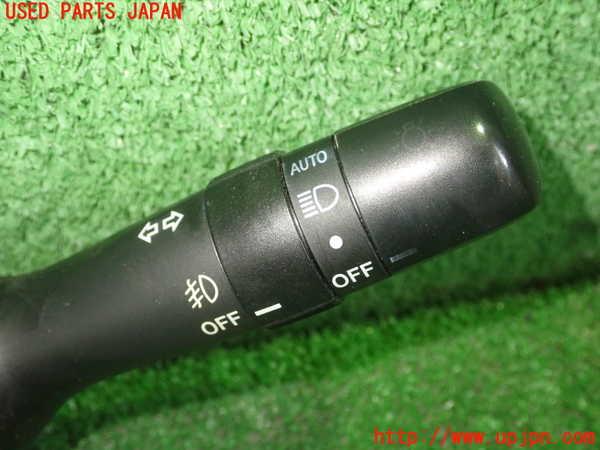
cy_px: 225
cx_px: 300
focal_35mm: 44
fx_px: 763
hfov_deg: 42.9
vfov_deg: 32.9
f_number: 2.9
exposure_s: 1/40
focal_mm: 7.84
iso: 800
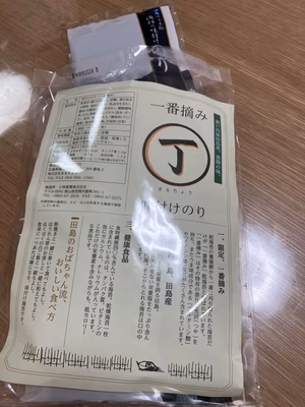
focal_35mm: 28
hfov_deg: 49.7
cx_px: 152
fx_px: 329
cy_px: 204
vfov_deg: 63.4
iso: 50
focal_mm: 3.99
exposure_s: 1/119
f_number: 1.8
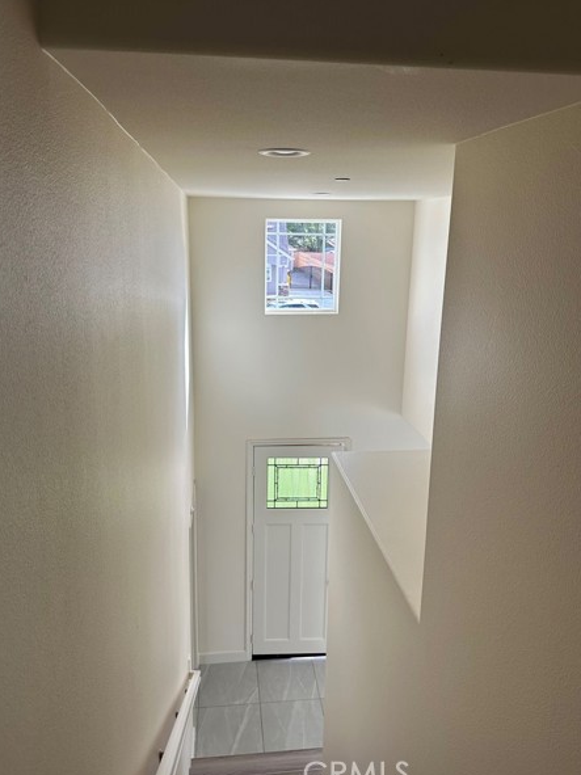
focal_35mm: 26
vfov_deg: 67.3
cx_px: 287
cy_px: 372
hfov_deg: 53.0
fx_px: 582
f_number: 1.78
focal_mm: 6.86
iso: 80
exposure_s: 1/369
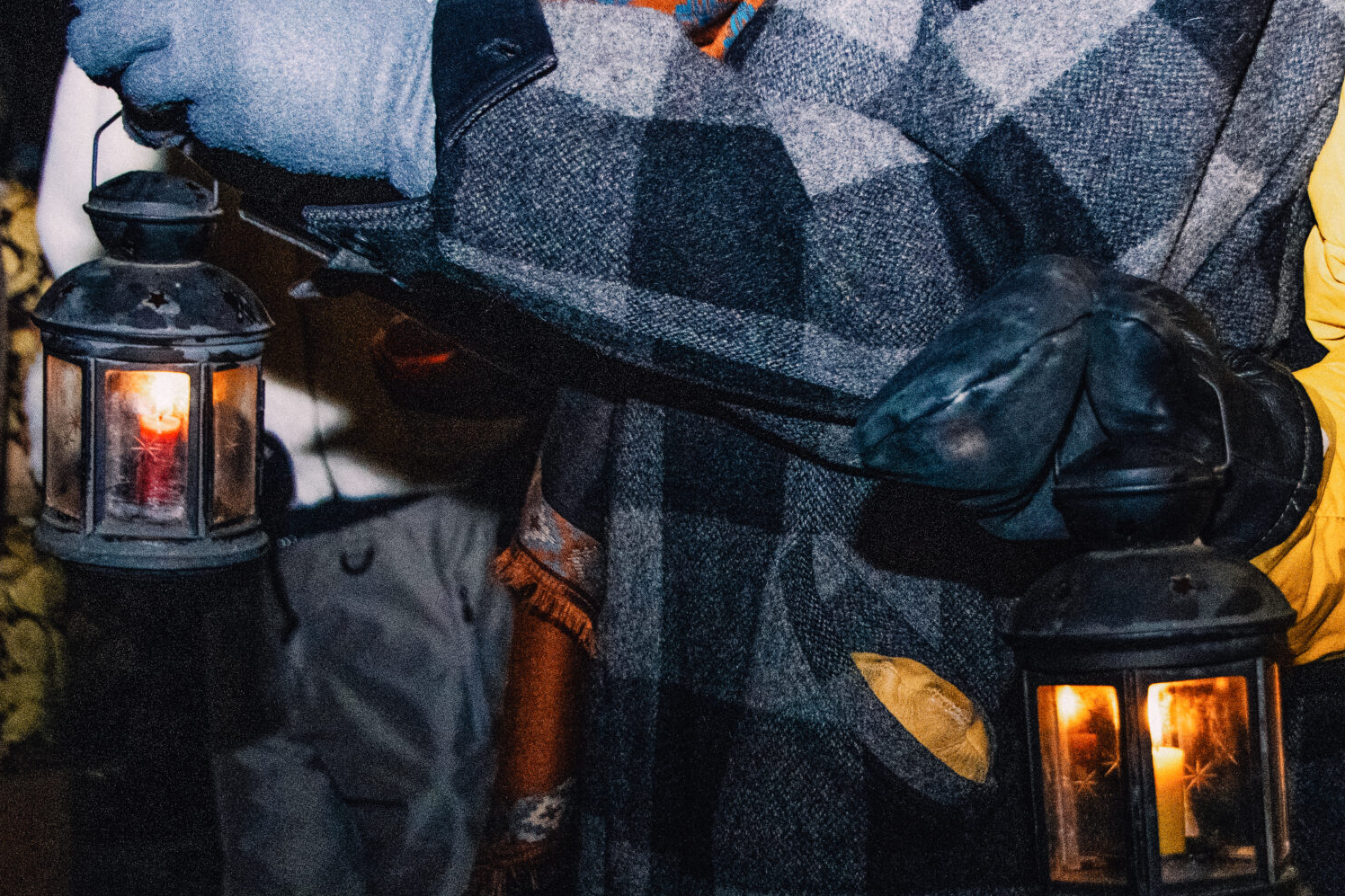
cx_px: 952
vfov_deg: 15.2
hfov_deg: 22.5
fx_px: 3357
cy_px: 572
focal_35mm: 90
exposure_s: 1/200
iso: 2500
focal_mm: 35
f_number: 4.2
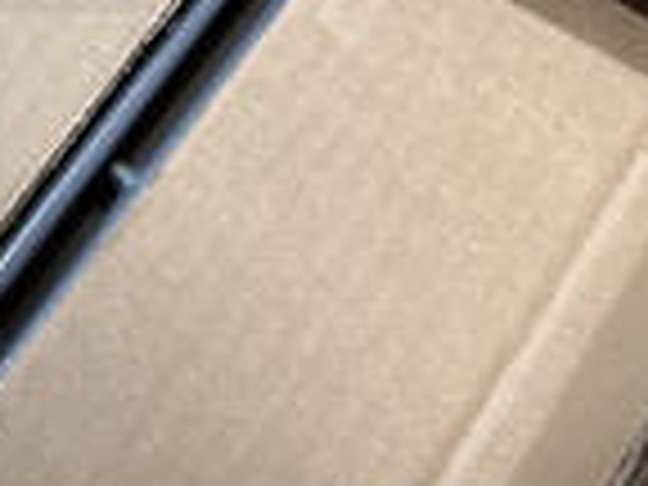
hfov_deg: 16.2
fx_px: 2059
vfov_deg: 12.8
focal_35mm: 110
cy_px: -225
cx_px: -346
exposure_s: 1/120
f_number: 1.5
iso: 125
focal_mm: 5.7
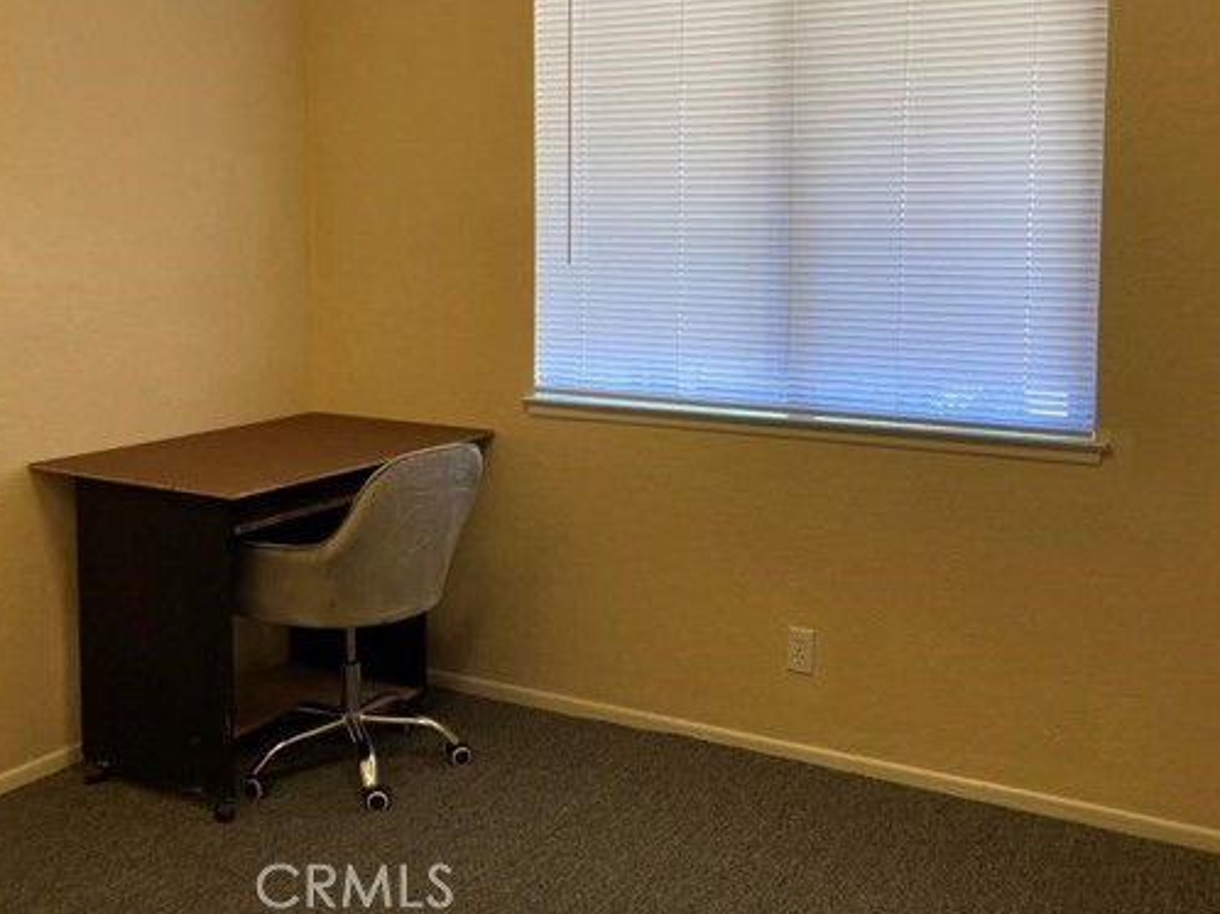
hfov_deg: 51.3
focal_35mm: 36
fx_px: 1268
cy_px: 333
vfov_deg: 39.3
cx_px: 671
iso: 100
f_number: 1.8
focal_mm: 3.99
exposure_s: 1/60
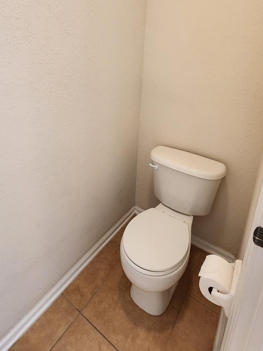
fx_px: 182
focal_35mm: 18
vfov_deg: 85.0
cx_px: 127
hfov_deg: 71.6
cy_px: 119
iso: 320
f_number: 2.2
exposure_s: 1/60
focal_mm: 2.2
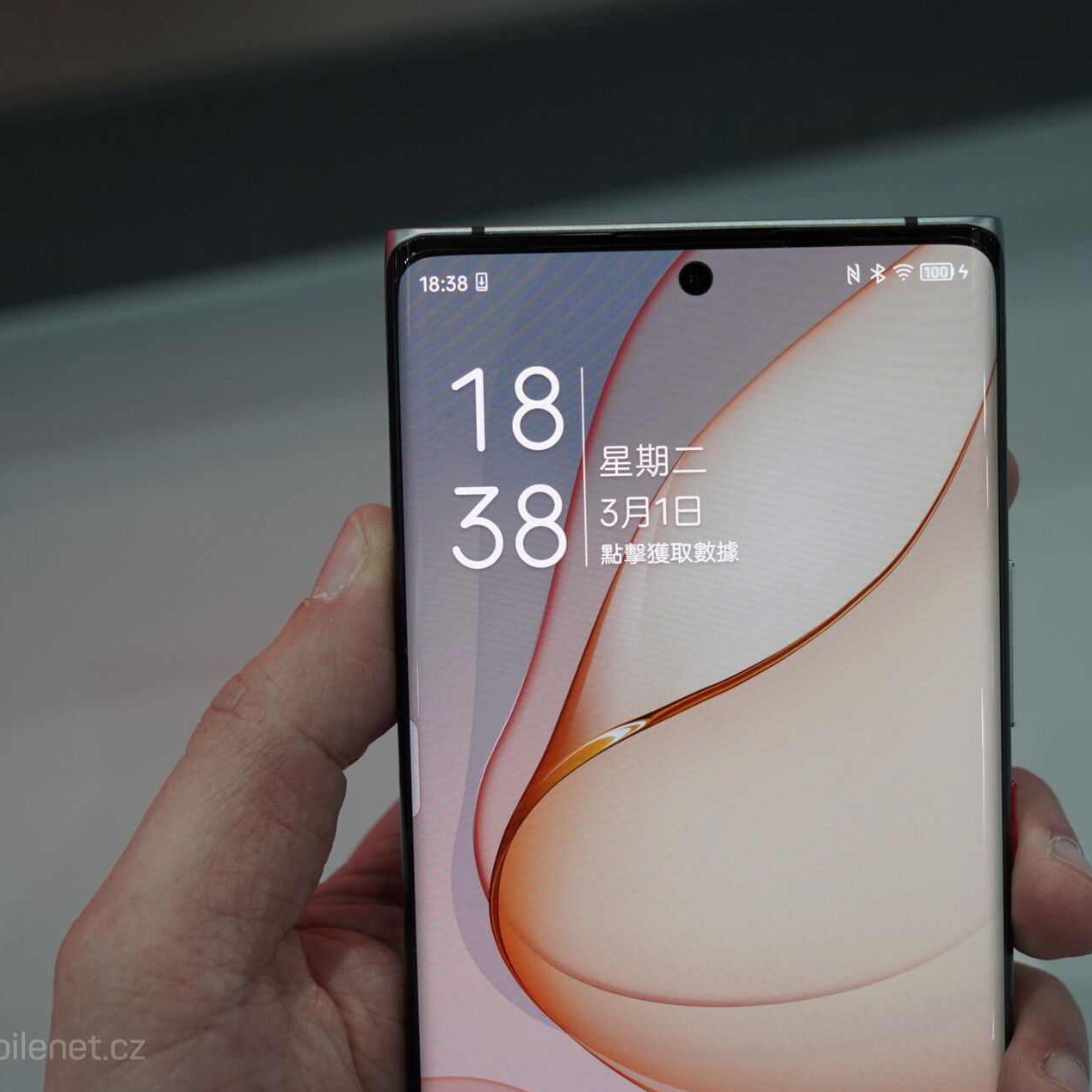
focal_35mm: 63
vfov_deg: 27.3
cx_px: 665
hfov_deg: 27.2
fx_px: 2248
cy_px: 549
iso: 1600
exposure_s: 1/160
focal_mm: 49
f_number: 6.3
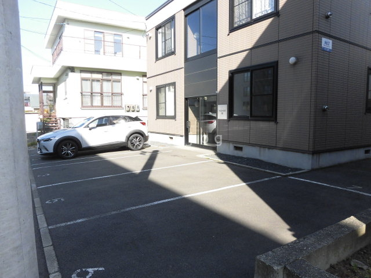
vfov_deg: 56.8
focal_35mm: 24
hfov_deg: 71.6
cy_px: 139
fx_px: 257
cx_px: 186
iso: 100
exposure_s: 1/400
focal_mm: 4.3
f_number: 3.1
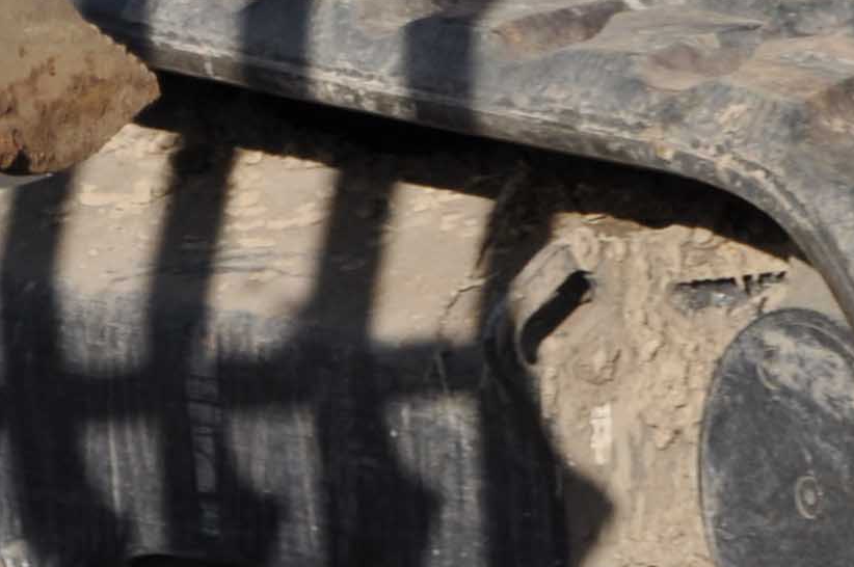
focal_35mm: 1057
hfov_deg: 1.9
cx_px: -832
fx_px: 25035
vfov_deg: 1.3
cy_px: -737
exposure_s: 1/500
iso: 200
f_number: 6
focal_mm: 135
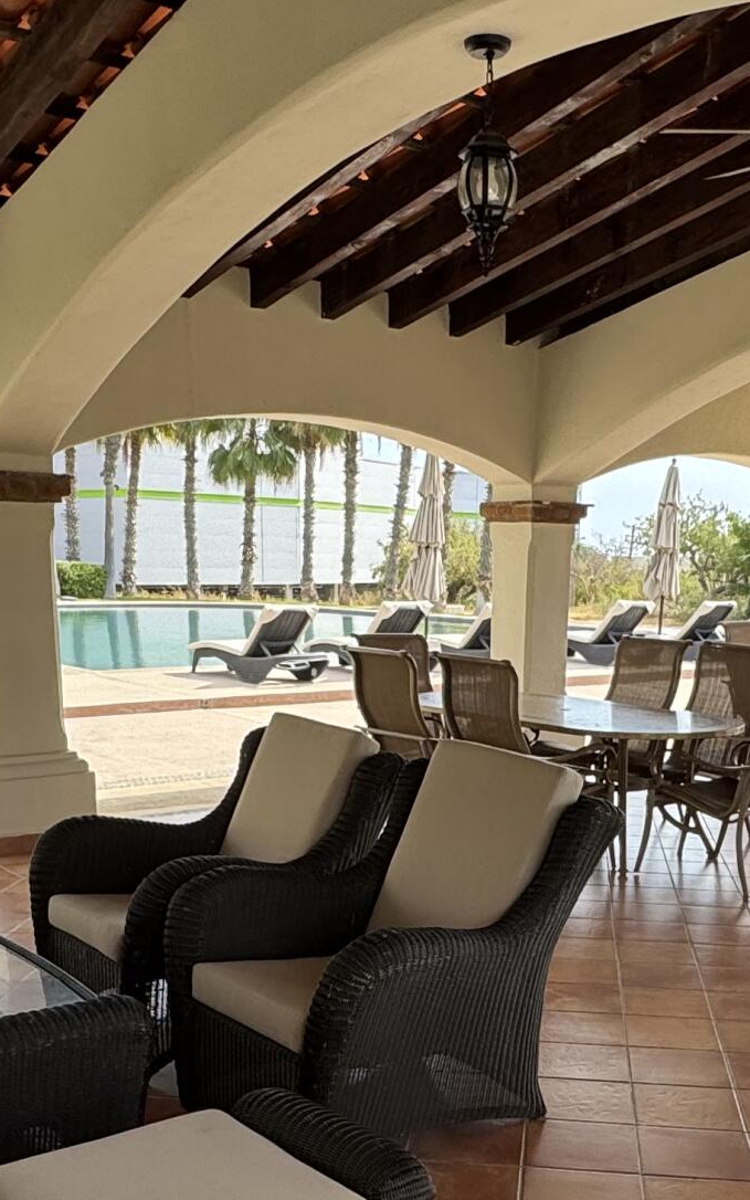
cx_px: 448
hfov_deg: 31.2
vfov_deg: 46.0
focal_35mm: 41
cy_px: 940
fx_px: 1341
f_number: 2.2
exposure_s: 1/428
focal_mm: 2.22
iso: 40
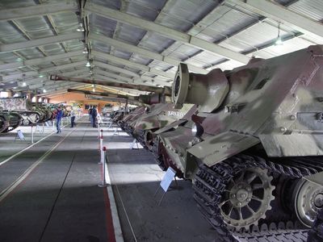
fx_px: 261
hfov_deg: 63.4
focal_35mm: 28
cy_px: 121
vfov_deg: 49.7
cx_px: 162
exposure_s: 1/6
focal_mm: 7.2
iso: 200
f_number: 2.8
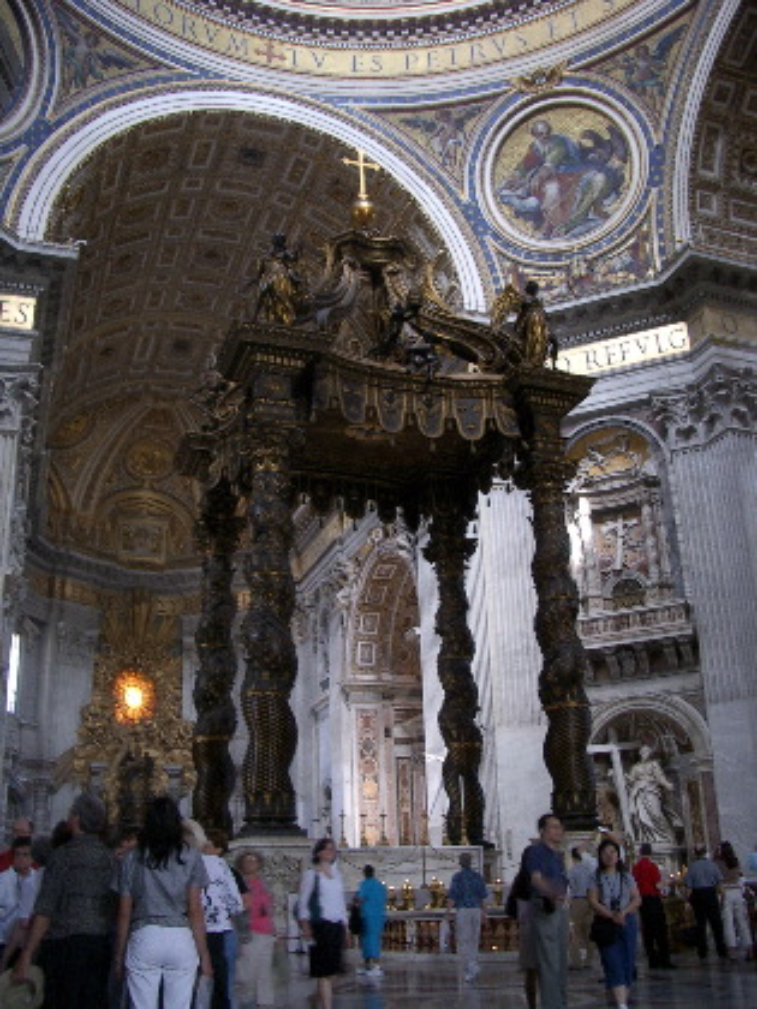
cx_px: 378
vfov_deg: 52.6
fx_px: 1021
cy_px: 504
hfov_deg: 40.7
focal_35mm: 35
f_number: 2.6
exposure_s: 1/8
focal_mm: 5.8
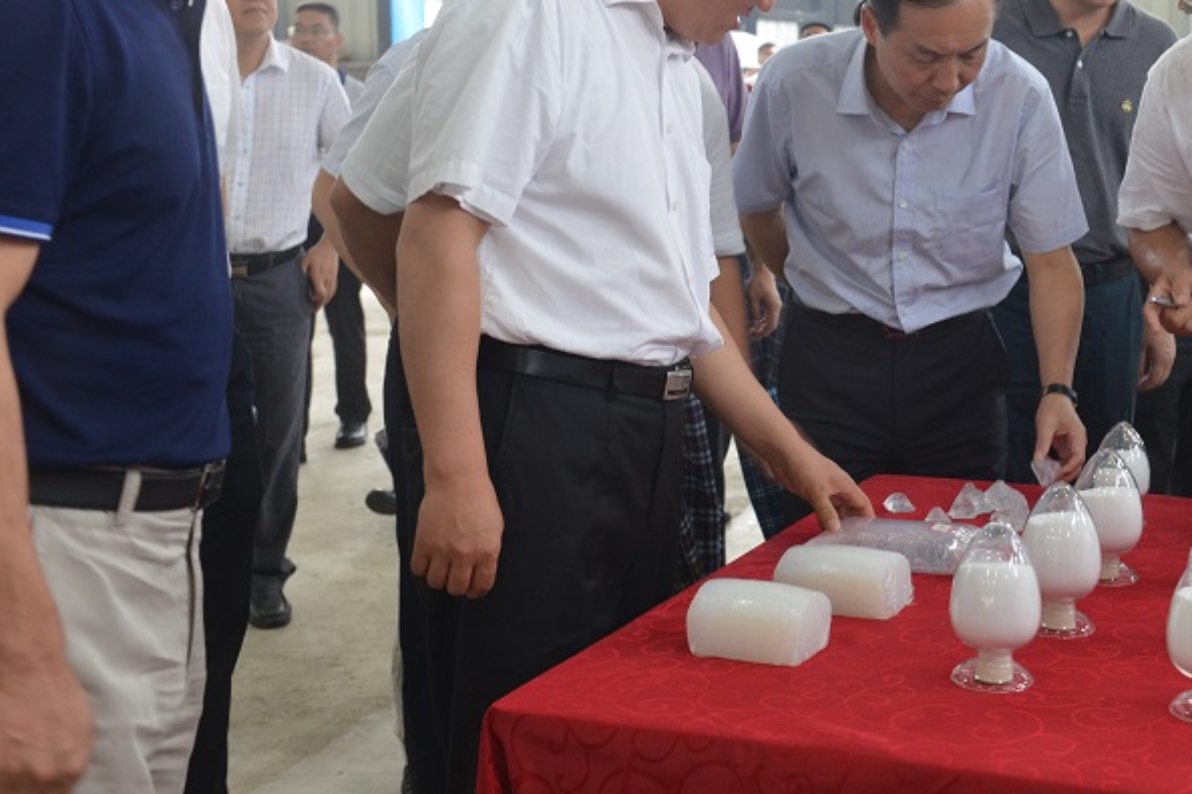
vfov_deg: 22.9
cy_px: 265
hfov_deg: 33.6
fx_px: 1953
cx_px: 810
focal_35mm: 59
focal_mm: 38
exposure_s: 1/40
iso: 1600
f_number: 5
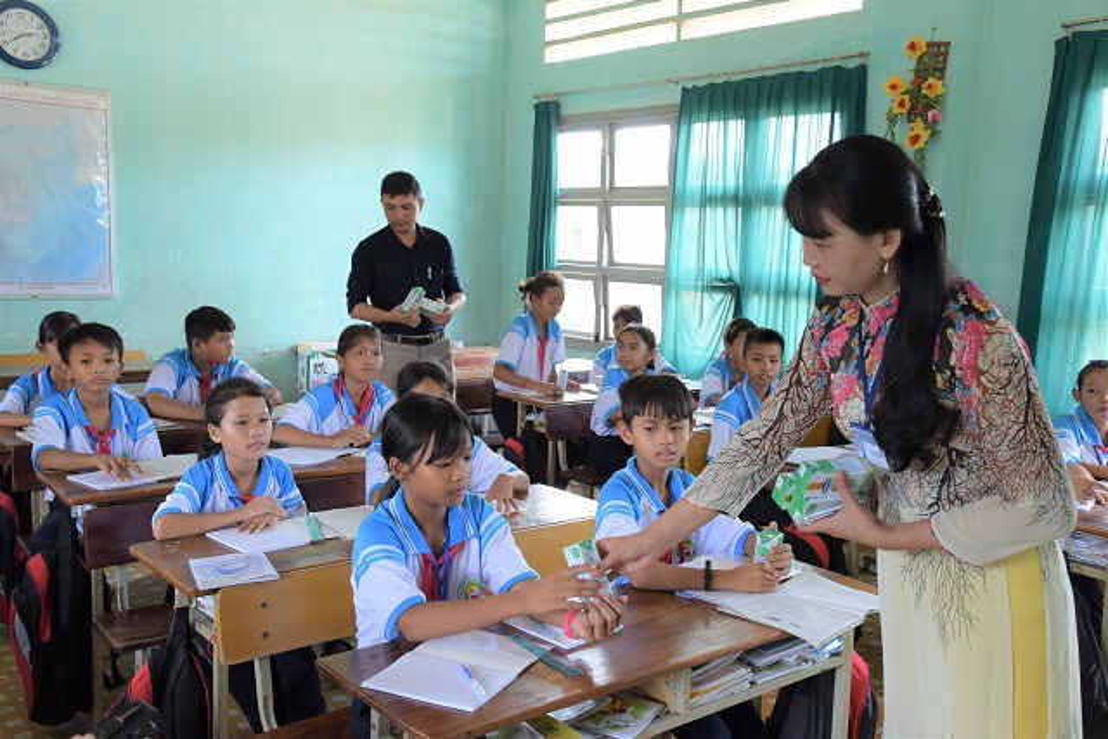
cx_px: 554
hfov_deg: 54.4
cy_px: 370
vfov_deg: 37.9
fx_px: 1077
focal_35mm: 35
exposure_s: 1/60
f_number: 6.3
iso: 1600
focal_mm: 35
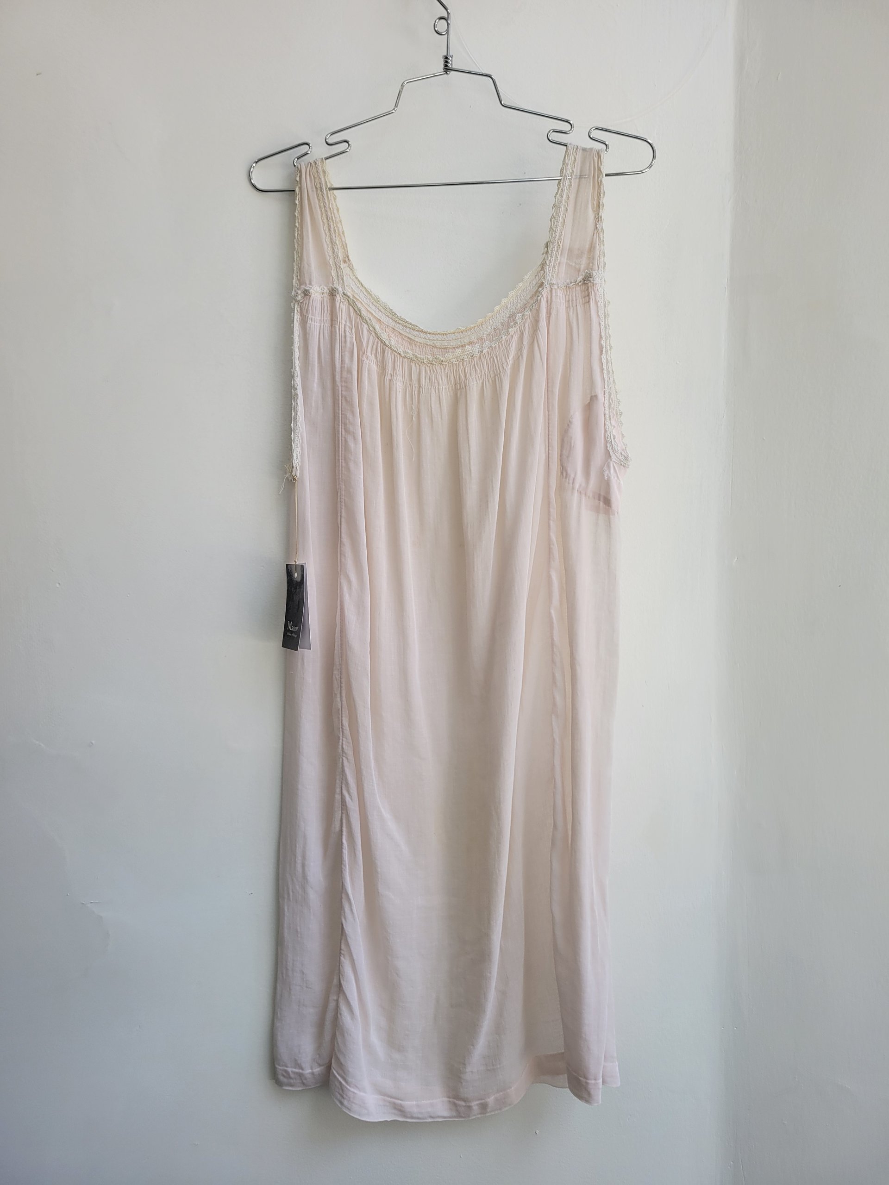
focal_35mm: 26
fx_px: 890
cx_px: 444
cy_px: 592
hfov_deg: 53.1
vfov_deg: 67.3
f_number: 1.8
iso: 40
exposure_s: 1/149
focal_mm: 5.4
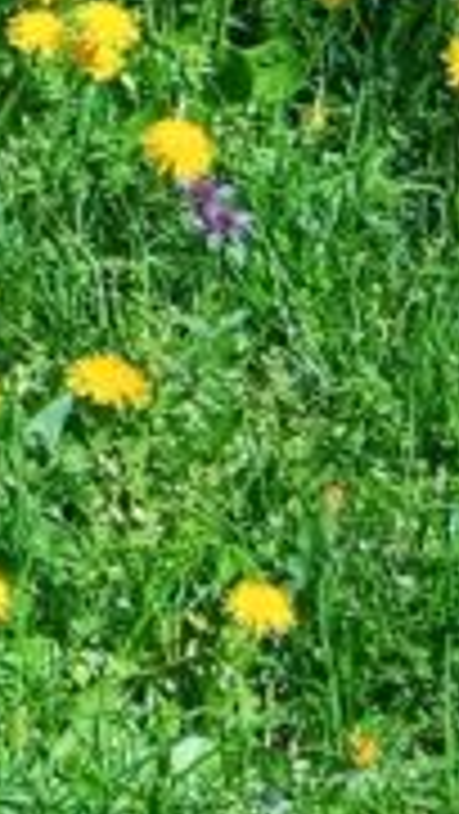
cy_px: -906
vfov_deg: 10.2
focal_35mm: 192
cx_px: -1539
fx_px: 4149
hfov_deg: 5.4
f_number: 2.2
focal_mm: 3.43
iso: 115
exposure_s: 1/680
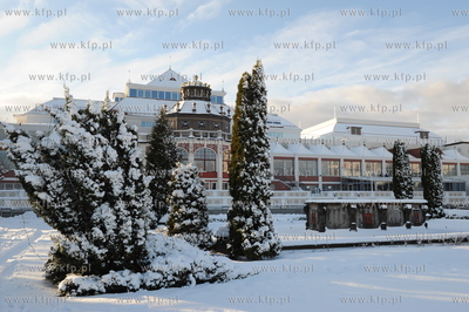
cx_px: 234
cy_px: 156
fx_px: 417
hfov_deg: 58.8
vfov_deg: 41.0
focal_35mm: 32
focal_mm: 32
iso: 400
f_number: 9
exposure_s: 1/320
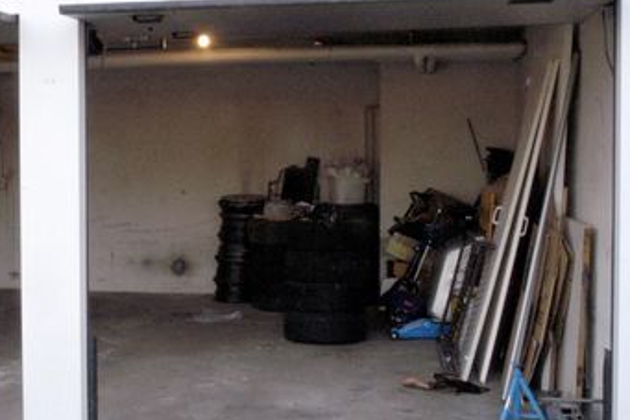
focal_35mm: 62
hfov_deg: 31.6
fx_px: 1084
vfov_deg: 21.9
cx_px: 126
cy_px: 202
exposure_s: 1/25
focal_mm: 22
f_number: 22
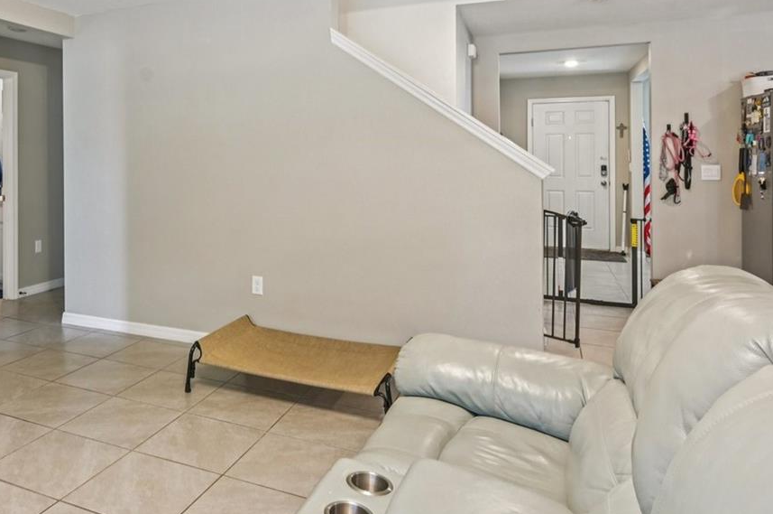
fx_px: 600
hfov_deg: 62.5
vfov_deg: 45.2
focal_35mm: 28
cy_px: 151
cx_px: 212
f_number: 8
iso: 400
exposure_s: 1/8
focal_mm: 15
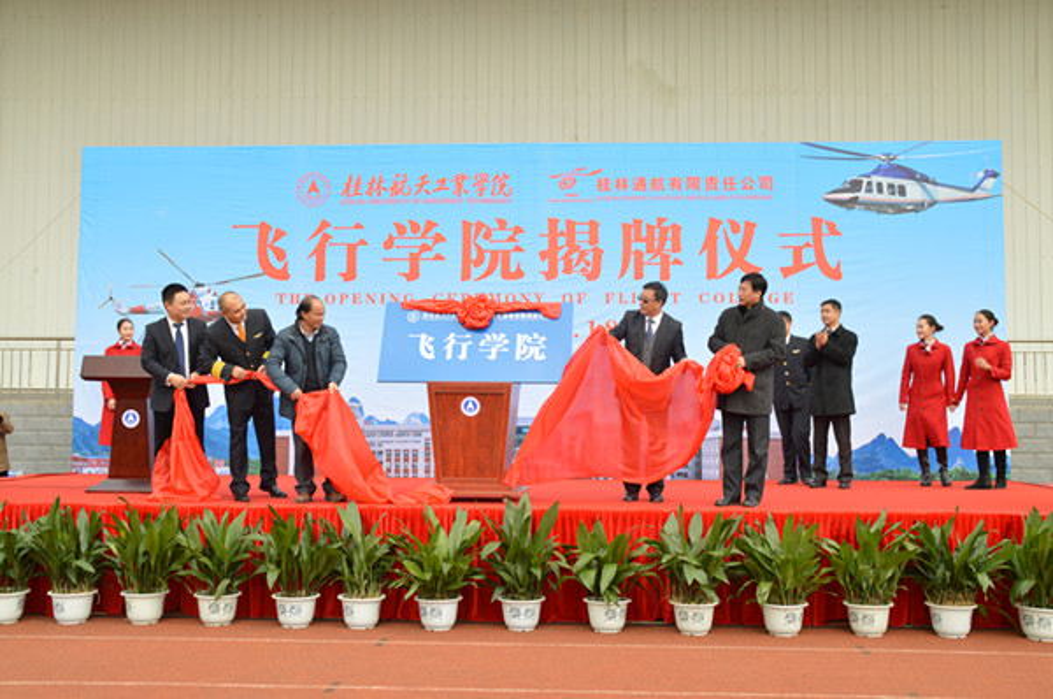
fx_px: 1095
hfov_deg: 51.4
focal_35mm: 38
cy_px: 350
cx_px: 526
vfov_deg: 35.4
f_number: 10
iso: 400
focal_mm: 25
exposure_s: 1/100
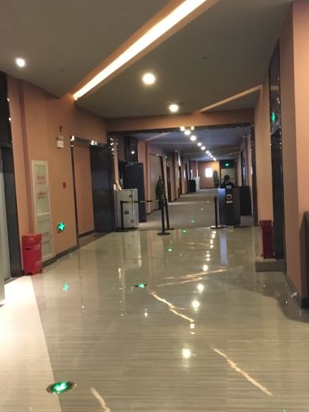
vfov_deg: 46.8
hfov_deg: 35.9
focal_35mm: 40
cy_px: 211
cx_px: 164
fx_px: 476
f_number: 2.2
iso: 800
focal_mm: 4.15
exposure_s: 1/17
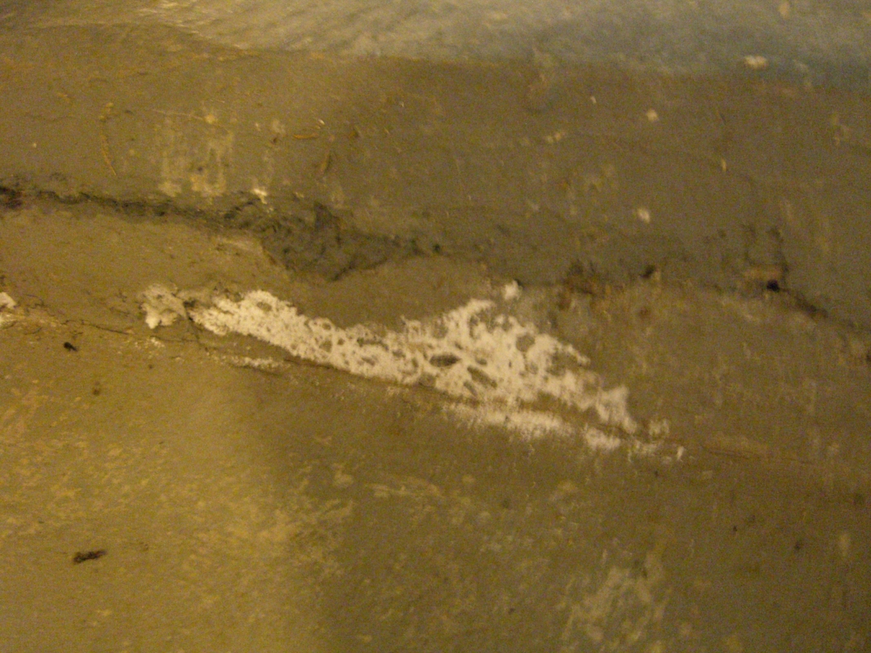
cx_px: 436
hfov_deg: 49.0
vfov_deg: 37.7
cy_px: 326
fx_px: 956
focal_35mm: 38
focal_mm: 7.9
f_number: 2.8
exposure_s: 1/15
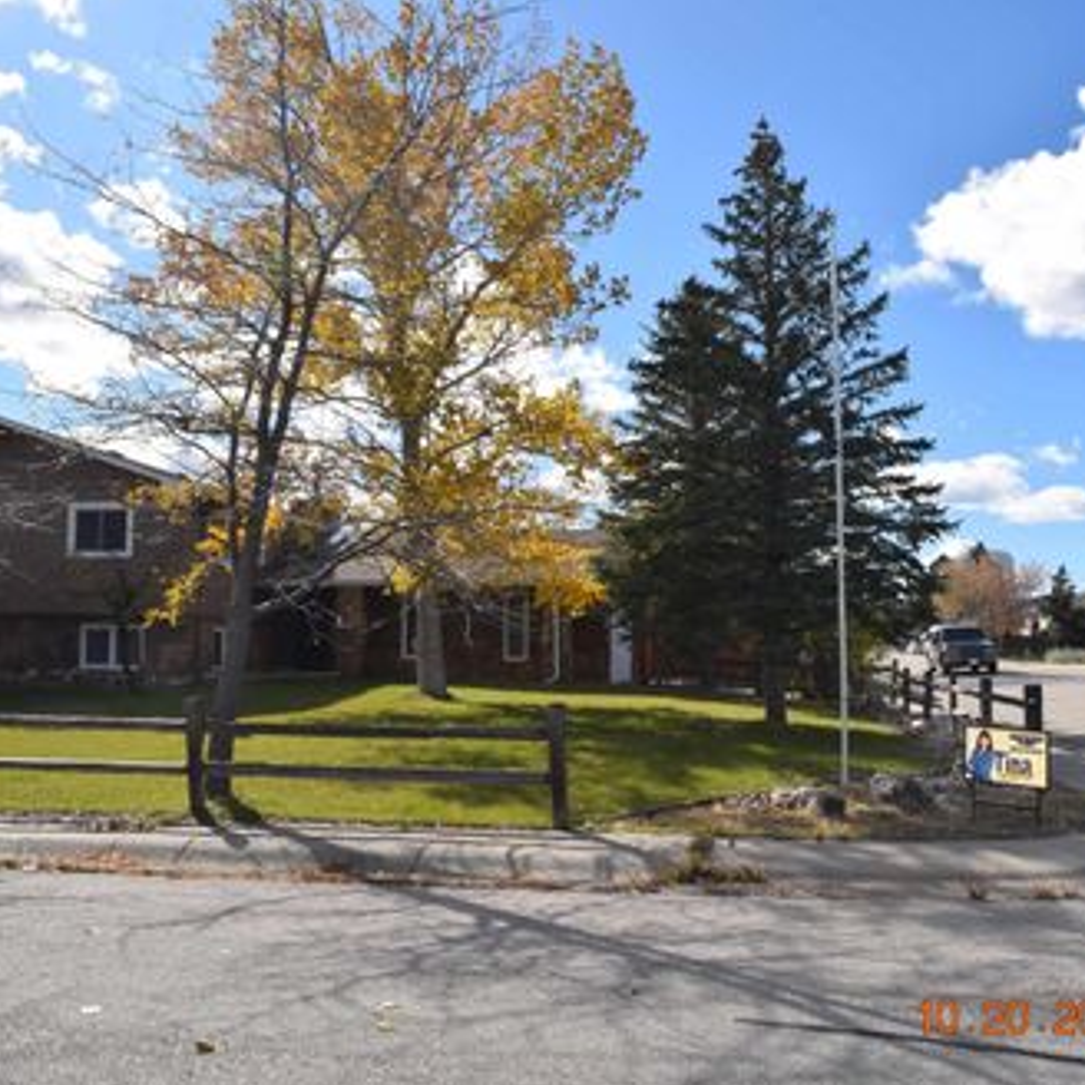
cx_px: 480
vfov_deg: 47.2
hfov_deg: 47.1
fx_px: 1241
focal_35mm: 35
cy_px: 547
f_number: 11
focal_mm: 18
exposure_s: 1/200
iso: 100
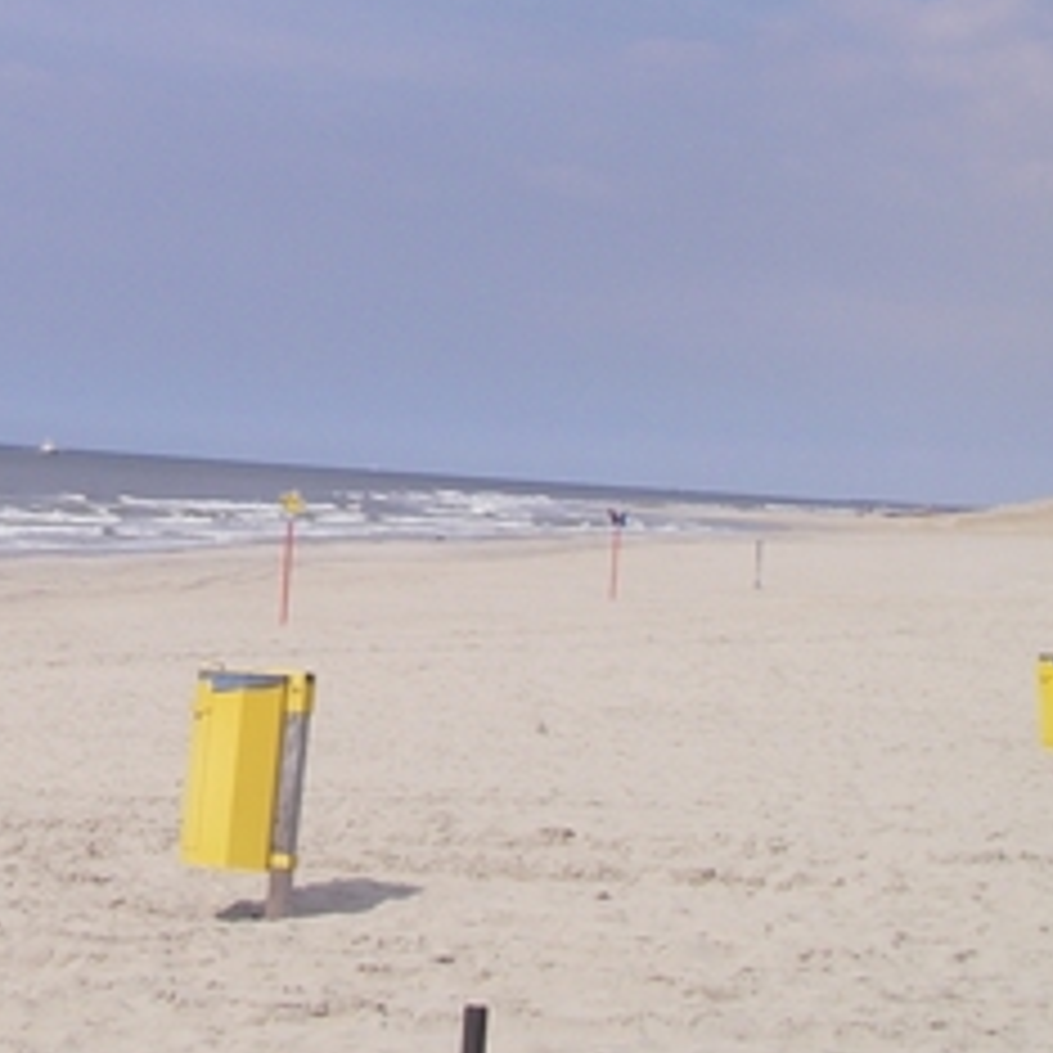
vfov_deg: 19.9
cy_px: 148
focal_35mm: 86
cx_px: 126
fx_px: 2960
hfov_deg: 19.8
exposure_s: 1/320
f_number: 6.6
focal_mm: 6.3
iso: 64
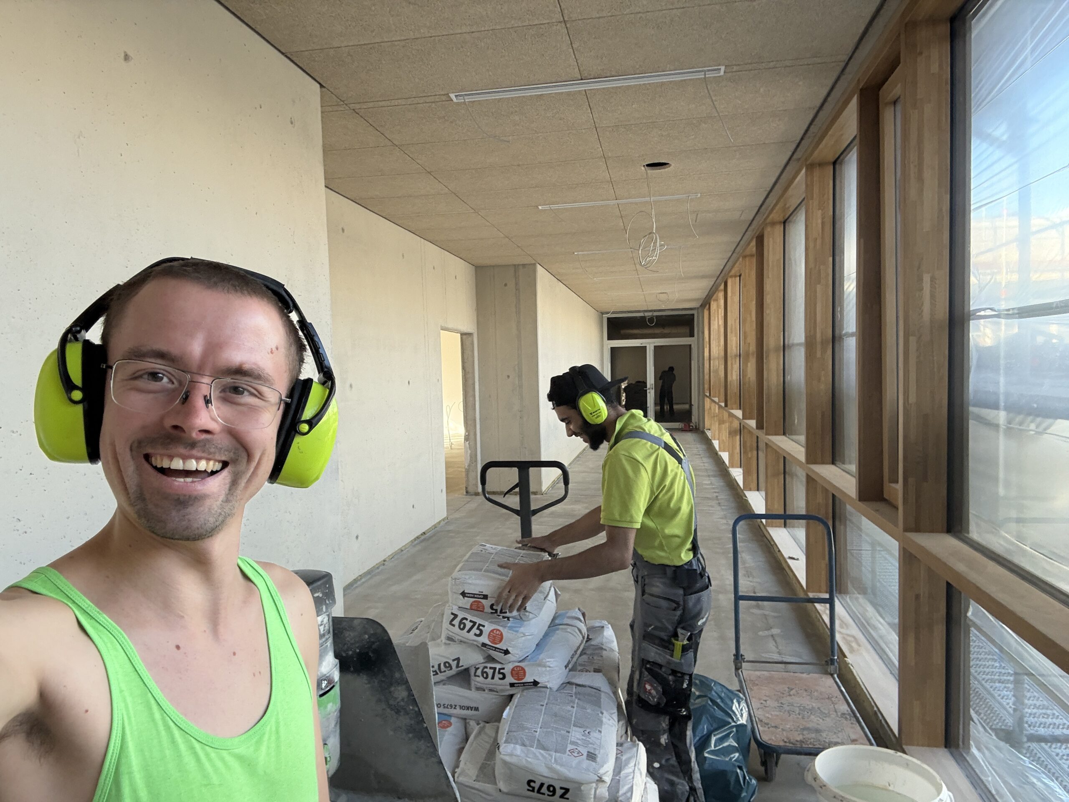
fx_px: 710
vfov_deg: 58.9
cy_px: 401
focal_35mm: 23
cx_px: 534
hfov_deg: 73.9
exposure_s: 1/82
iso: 80
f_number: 1.9
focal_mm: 2.69
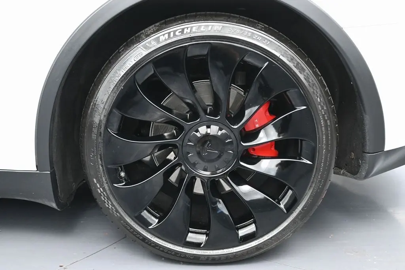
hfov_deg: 51.3
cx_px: 202
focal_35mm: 38
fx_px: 422
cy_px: 135
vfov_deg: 35.5
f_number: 4.2
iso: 2800
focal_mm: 25
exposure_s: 1/125
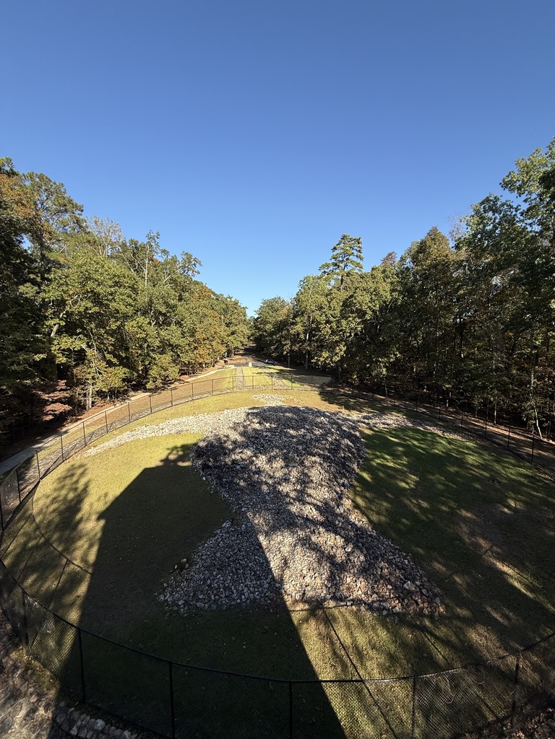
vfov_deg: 102.1
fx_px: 299
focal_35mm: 14
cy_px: 370
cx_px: 278
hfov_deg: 85.7
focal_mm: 2.22
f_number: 2.2
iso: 50
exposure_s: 1/1050
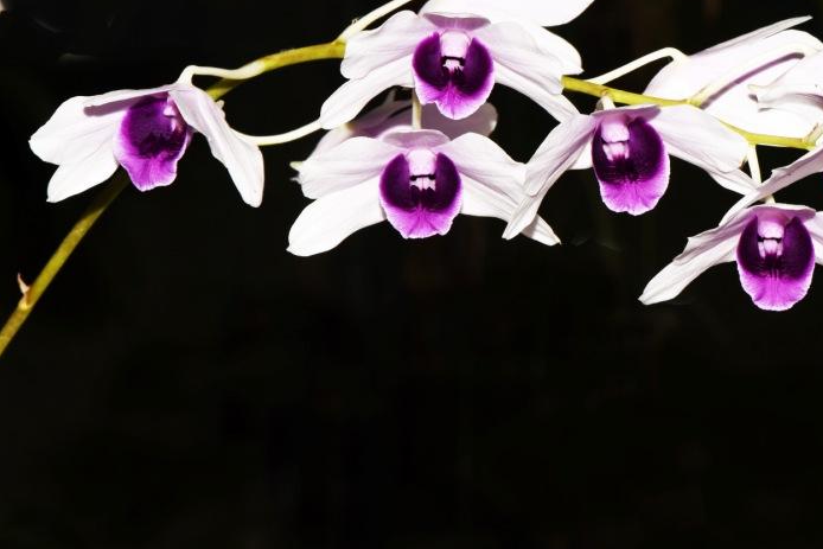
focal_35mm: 155
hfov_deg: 13.2
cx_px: 606
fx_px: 3544
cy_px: 225
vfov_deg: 8.9
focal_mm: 105
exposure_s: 1/200
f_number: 22
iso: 640
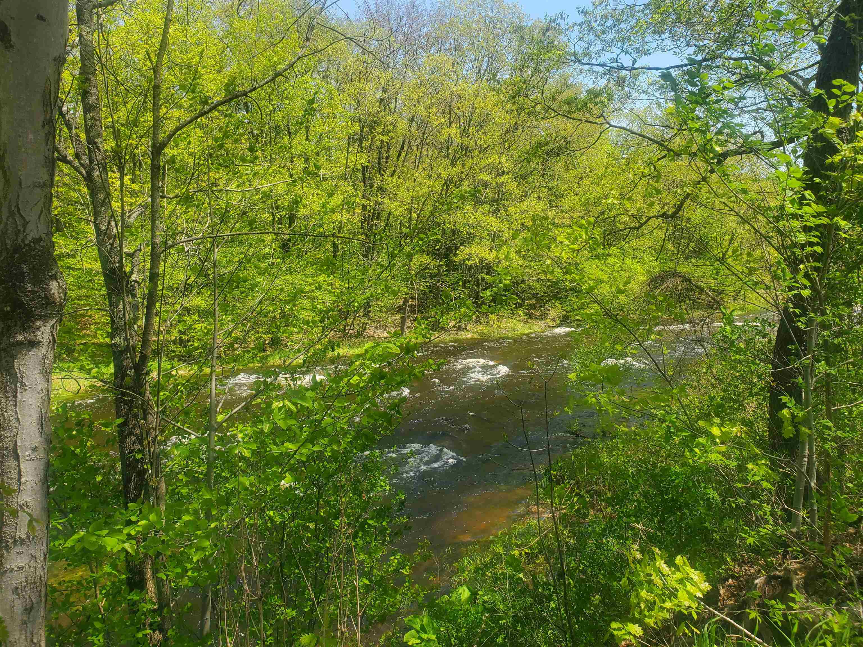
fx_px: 648
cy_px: 324
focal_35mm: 26
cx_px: 432
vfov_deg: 53.1
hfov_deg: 67.3
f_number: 2.4
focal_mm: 4.3
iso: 50
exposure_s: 1/583
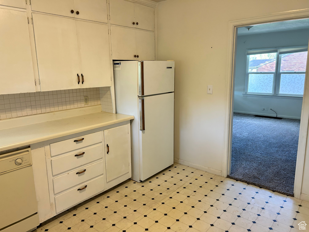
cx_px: 154
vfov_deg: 53.1
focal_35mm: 26
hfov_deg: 67.3
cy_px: 116
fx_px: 232
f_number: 1.5
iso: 125
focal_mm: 5.7
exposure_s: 1/120
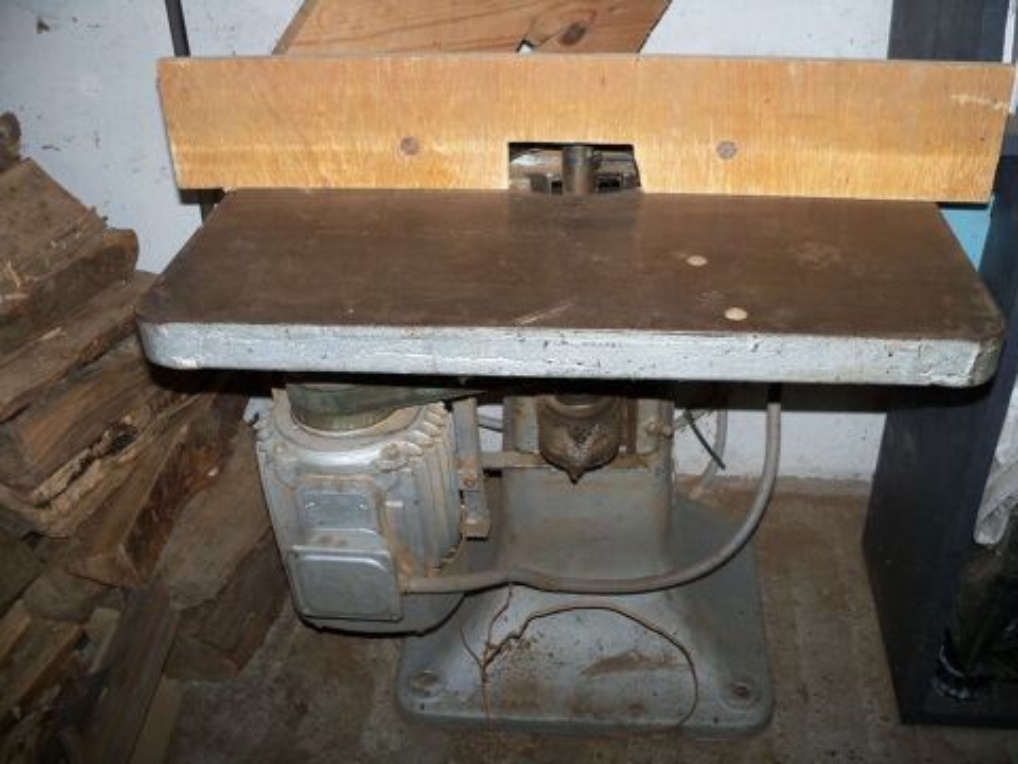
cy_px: 382
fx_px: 1029
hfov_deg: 52.6
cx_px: 509
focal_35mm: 35
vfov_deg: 40.7
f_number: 3.5
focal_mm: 6.2
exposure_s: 1/250
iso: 100
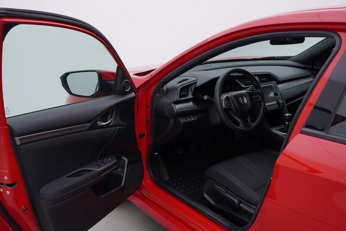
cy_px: 128
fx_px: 384
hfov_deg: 48.4
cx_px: 155
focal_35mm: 40
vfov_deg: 33.4
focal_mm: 24
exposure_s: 1/80
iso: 125
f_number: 4
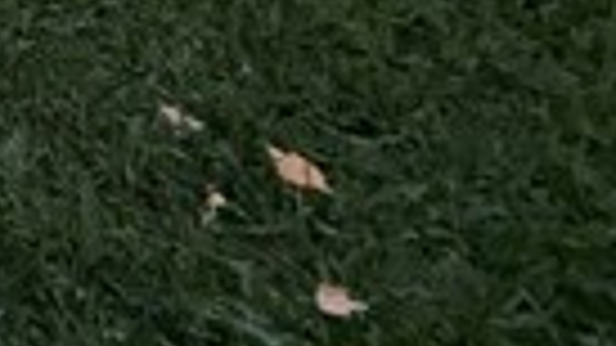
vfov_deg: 12.7
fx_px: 1159
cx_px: -558
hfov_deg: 19.7
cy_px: -512
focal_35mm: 71
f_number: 2.2
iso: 64
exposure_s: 1/60
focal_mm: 2.22
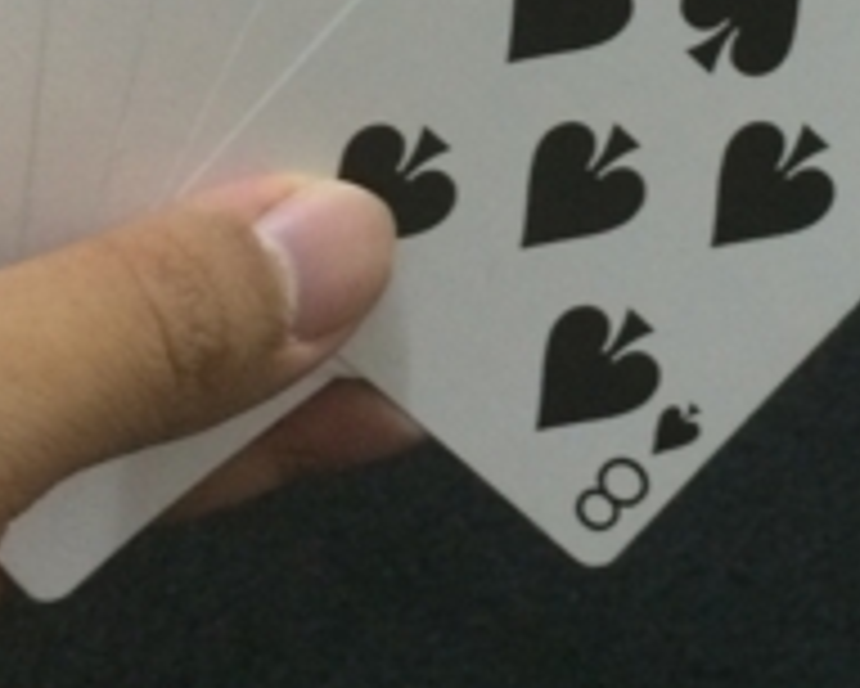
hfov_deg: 20.1
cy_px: -243
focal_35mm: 95
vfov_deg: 15.3
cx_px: 572
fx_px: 2419
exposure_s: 1/24
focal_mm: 4.15
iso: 320
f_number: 2.2
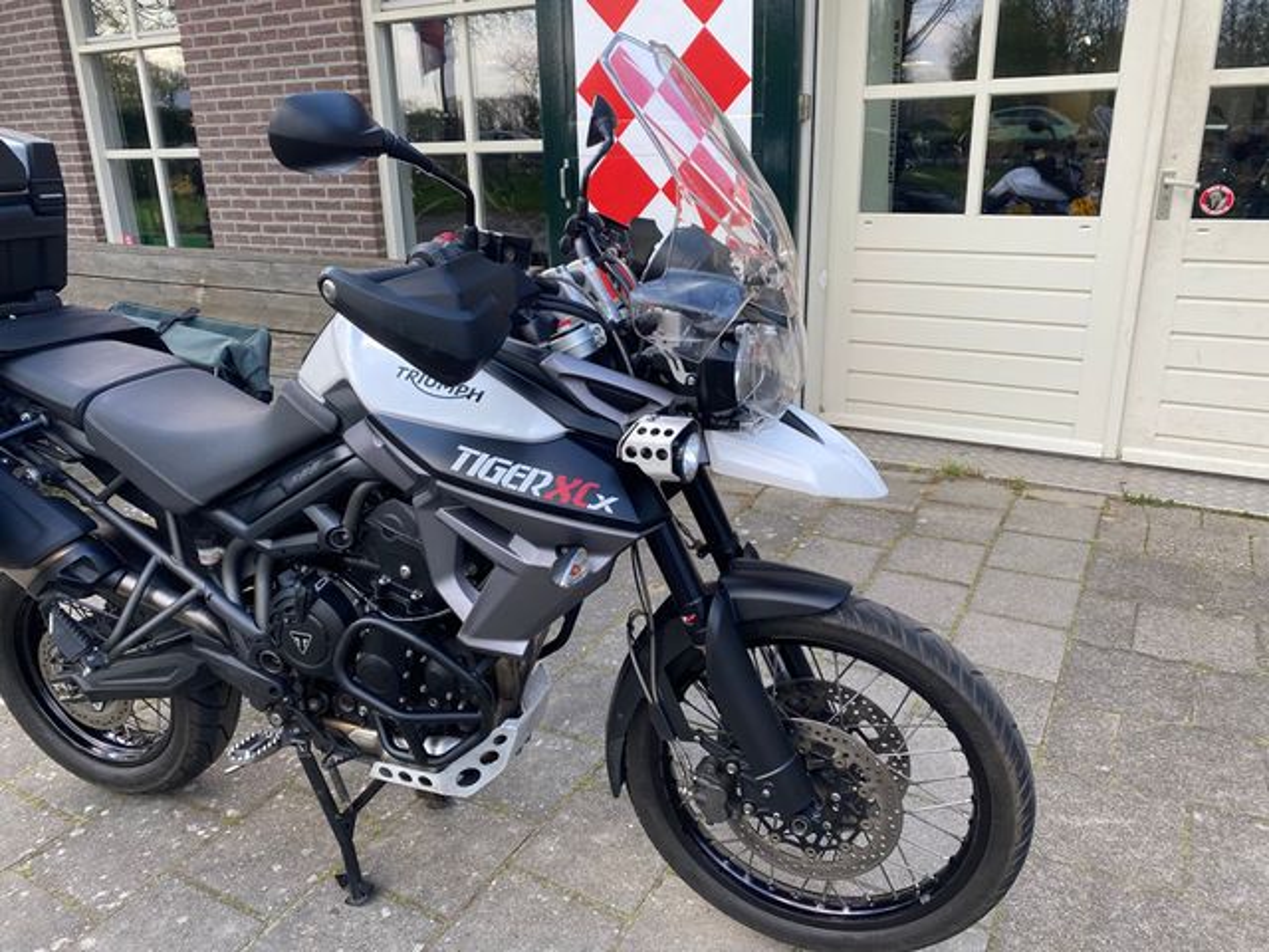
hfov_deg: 67.3
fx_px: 953
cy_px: 476
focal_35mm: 26
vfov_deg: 53.1
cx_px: 634
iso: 32
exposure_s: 1/204
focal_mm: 4.25
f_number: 1.8
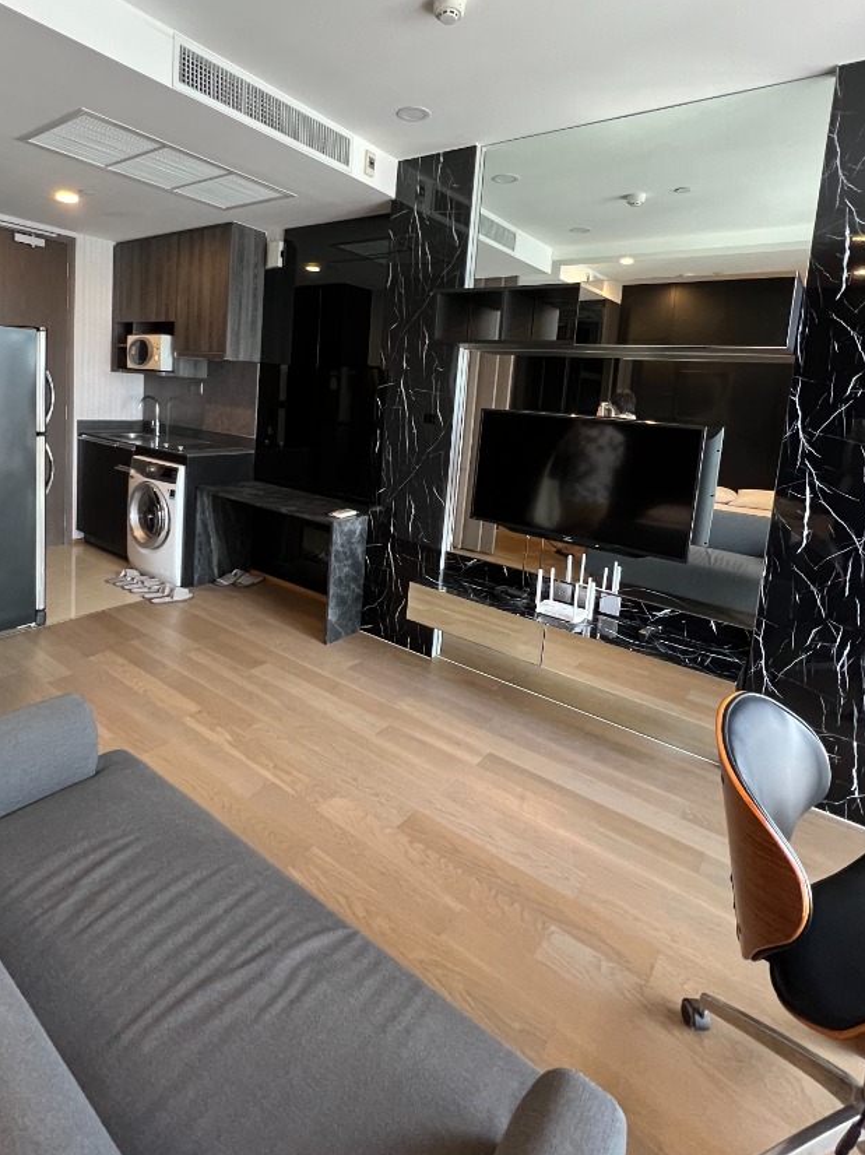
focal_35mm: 17
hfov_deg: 74.2
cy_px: 459
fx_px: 567
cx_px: 362
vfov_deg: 89.8
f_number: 1.8
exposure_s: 1/60
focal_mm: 1.57
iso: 400
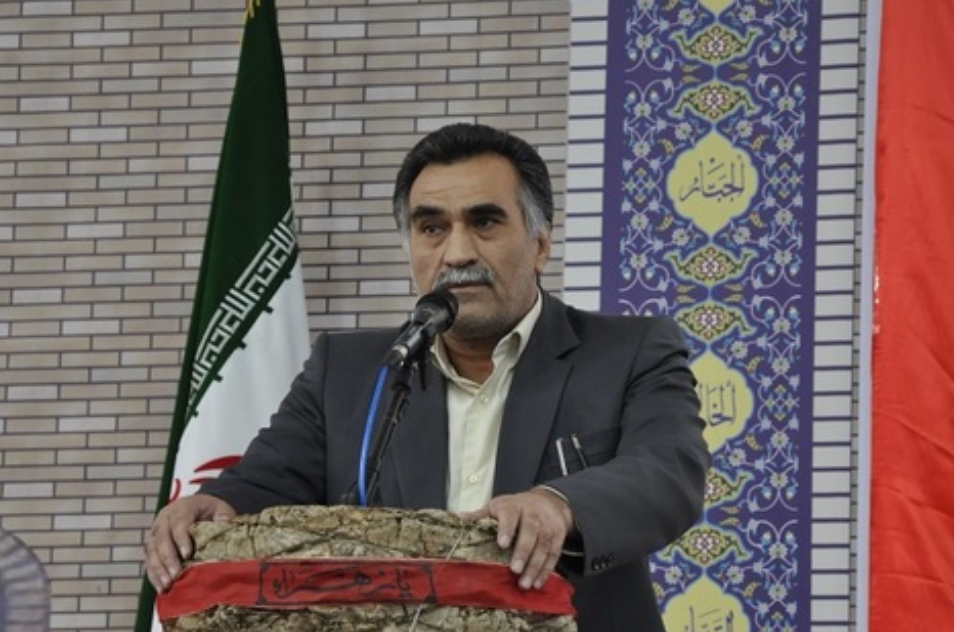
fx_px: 5547
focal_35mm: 210
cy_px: 299
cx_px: 522
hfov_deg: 9.8
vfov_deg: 6.5
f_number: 5.6
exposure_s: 1/40
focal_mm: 105
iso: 800
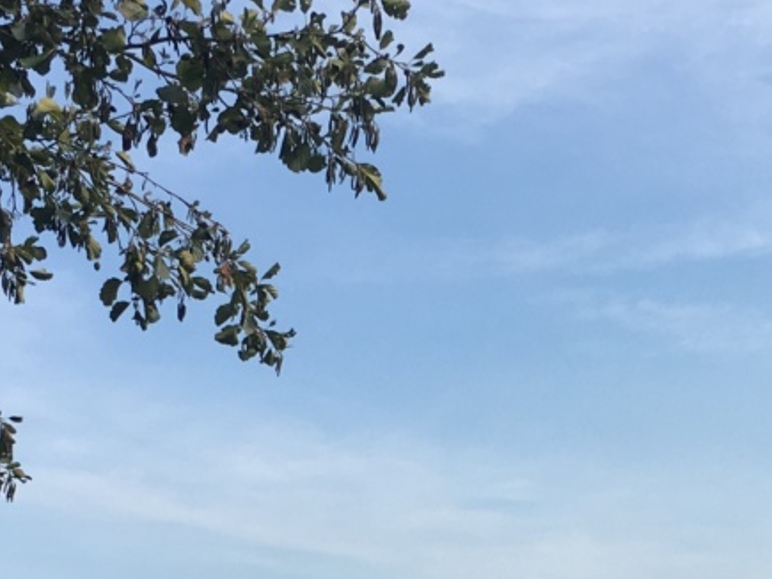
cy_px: 735
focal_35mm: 96
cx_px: 632
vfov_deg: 14.8
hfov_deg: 20.2
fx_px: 2140
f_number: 2.2
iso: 25
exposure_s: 1/1148
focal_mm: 4.15
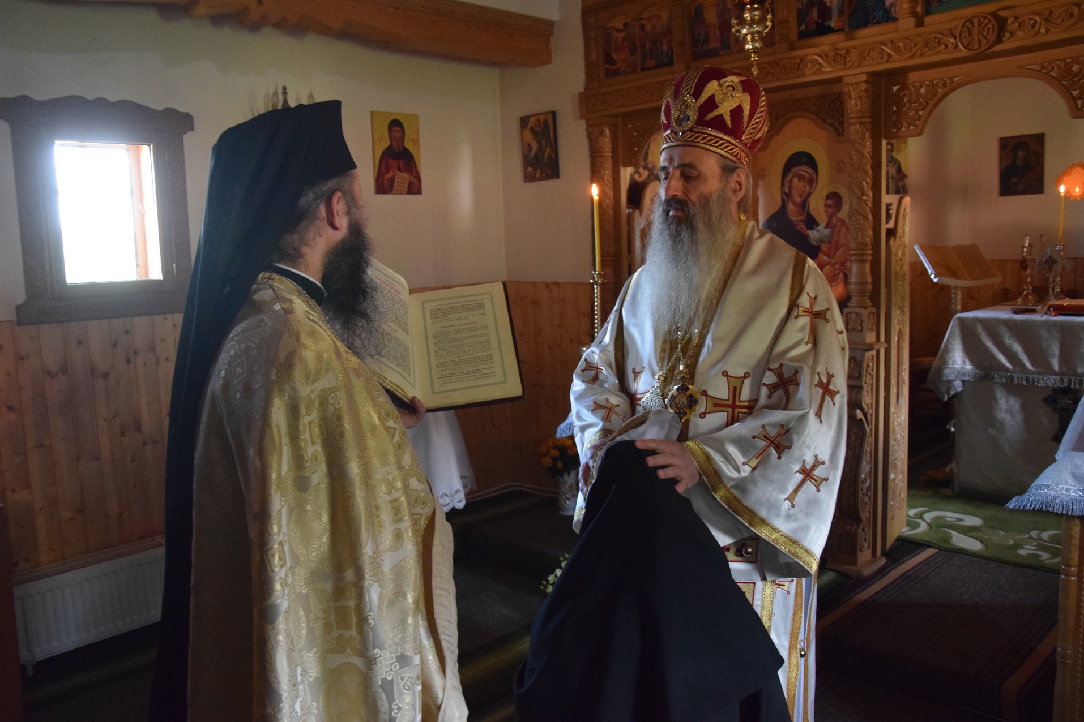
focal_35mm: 27
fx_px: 813
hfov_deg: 67.4
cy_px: 361
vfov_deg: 47.9
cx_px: 542
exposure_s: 1/60
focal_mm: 18
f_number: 3.5
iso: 4000
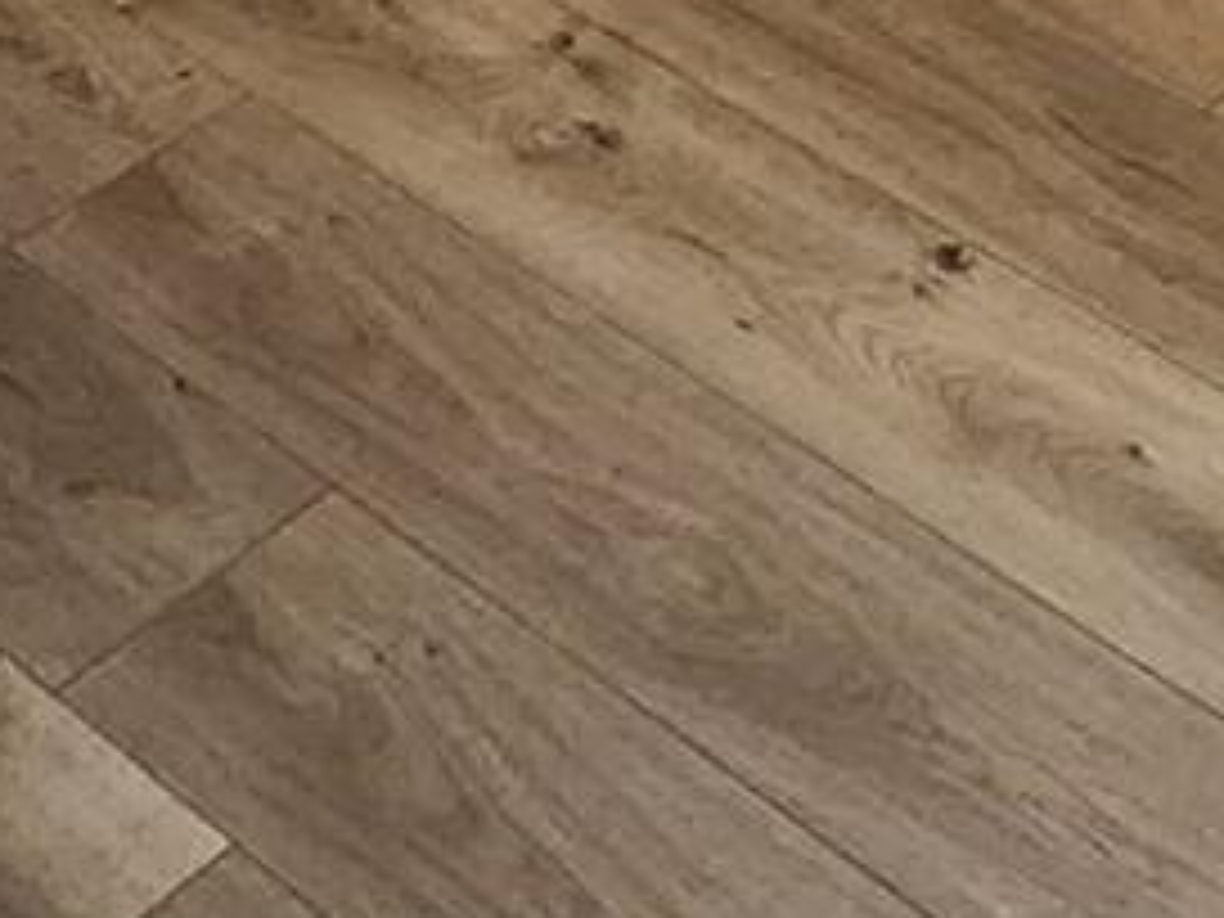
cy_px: -1404
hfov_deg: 19.4
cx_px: 1269
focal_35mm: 98
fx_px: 3465
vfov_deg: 11.8
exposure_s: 1/24
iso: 800
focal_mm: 2.2
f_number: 2.2
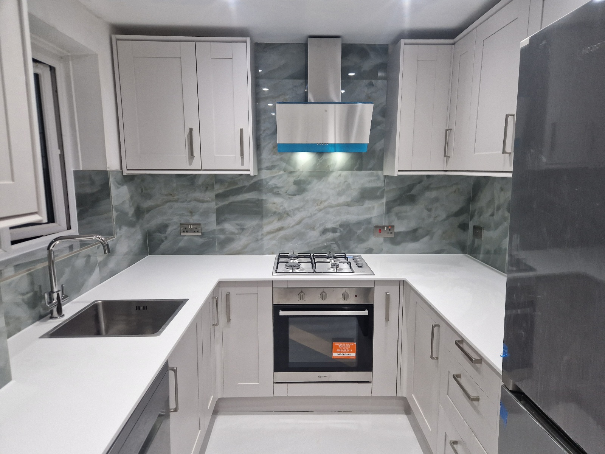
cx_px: 302
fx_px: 402
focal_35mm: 23
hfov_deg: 73.9
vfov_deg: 58.9
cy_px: 227
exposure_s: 1/100
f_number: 1.8
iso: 100
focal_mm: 5.4
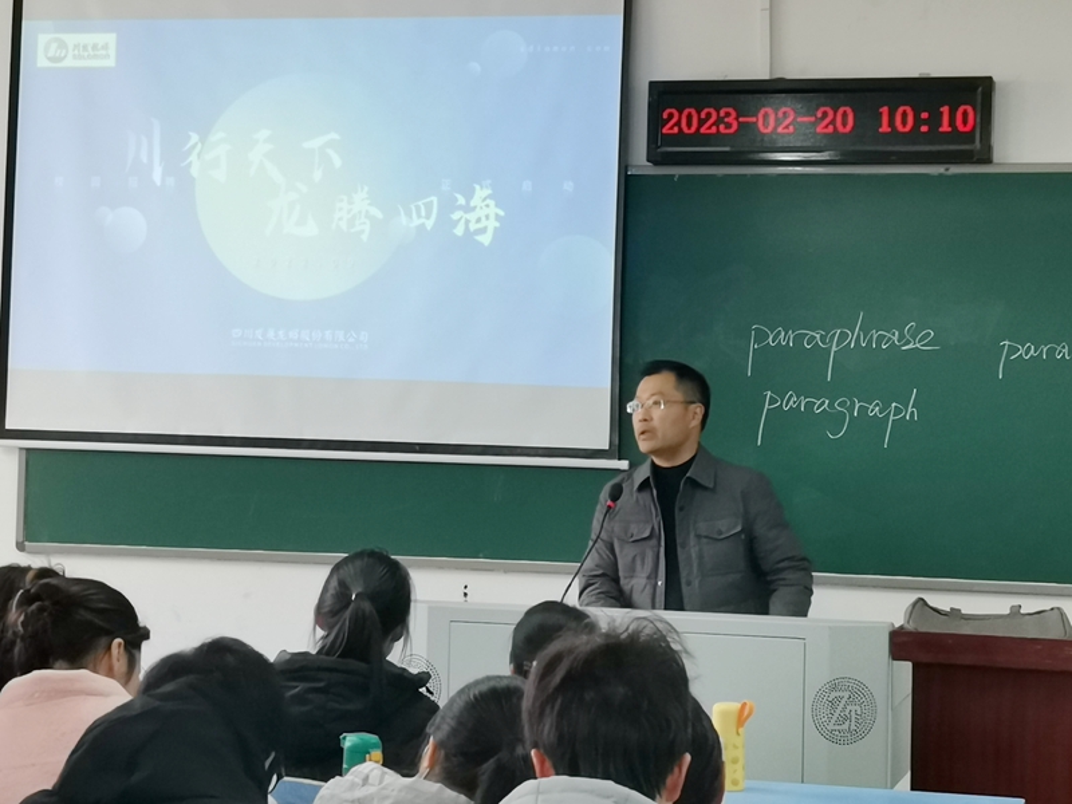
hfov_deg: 30.3
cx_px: 536
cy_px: 402
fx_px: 1982
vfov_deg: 22.9
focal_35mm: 64
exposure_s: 1/100
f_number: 1.8
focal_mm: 4.75
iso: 160
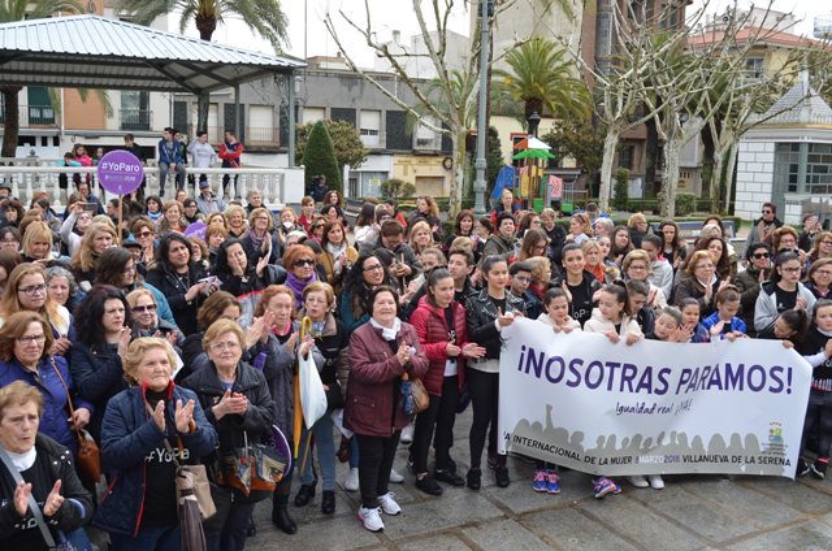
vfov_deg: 38.2
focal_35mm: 34
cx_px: 416
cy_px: 276
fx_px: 796
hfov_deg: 55.2
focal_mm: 23
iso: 200
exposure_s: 1/250
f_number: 8
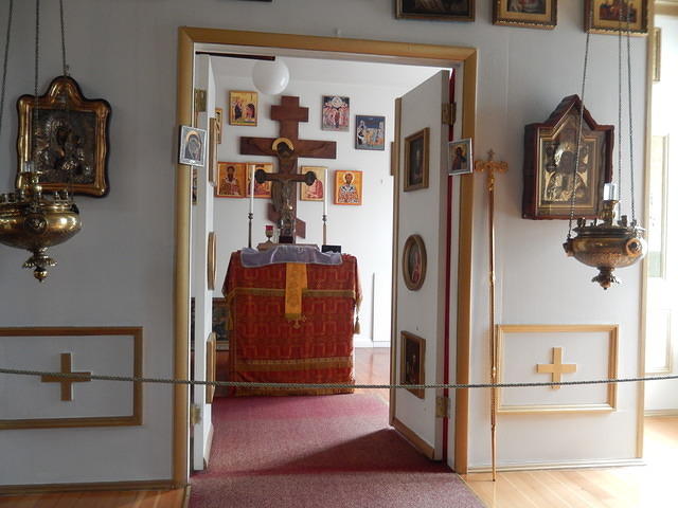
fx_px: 627
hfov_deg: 56.8
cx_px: 339
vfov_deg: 44.2
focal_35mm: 32
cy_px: 254
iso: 320
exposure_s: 1/30
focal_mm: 5.7
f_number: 3.8
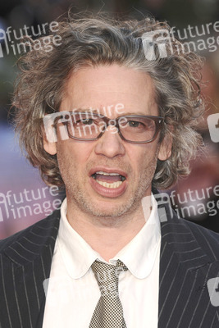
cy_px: 164
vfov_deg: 8.3
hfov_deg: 5.6
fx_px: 2256
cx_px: 110
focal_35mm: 248
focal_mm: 165
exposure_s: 1/200
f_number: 5
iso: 320
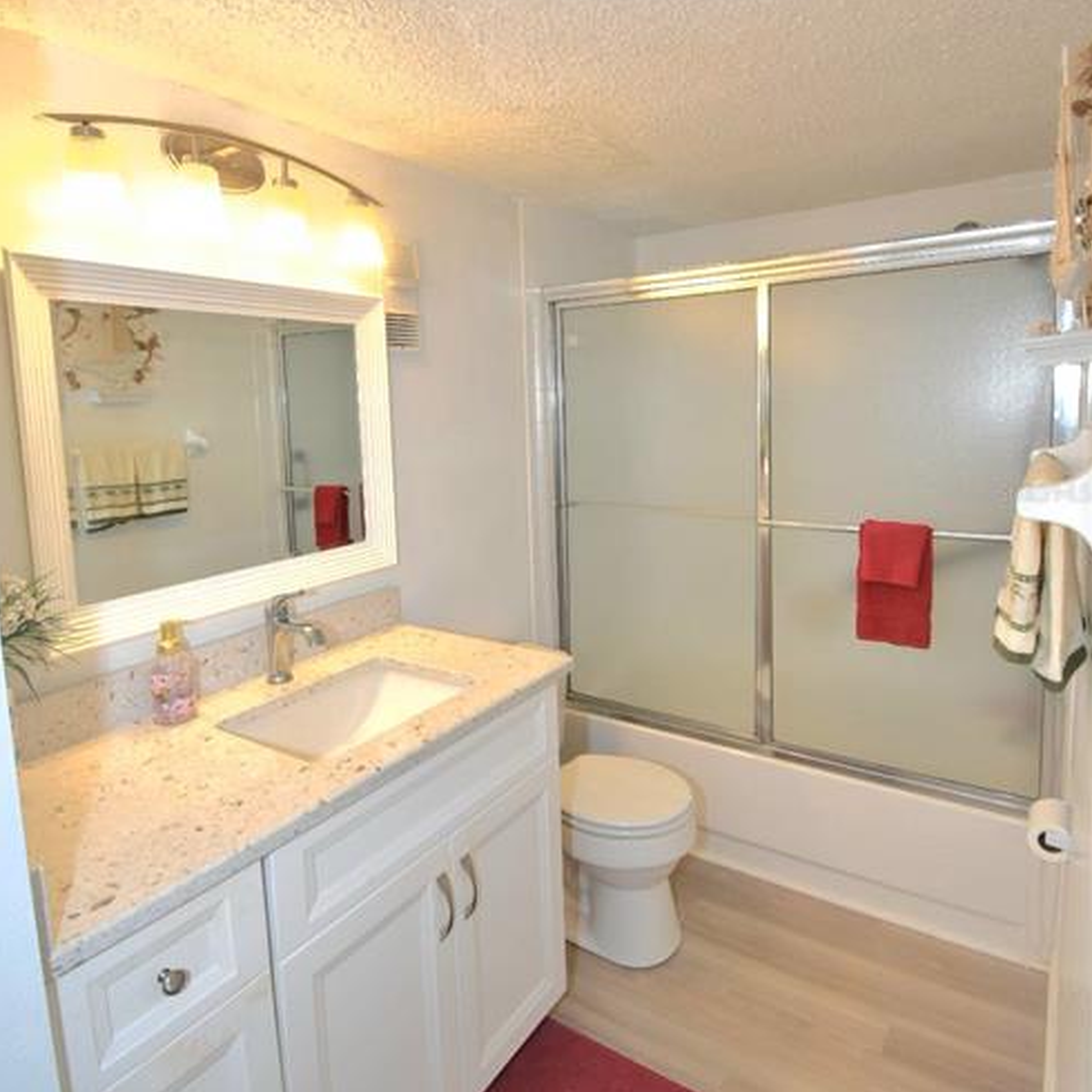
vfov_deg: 74.6
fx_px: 714
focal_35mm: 20
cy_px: 493
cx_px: 526
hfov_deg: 74.8
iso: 400
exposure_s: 1/125
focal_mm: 10
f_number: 5.6
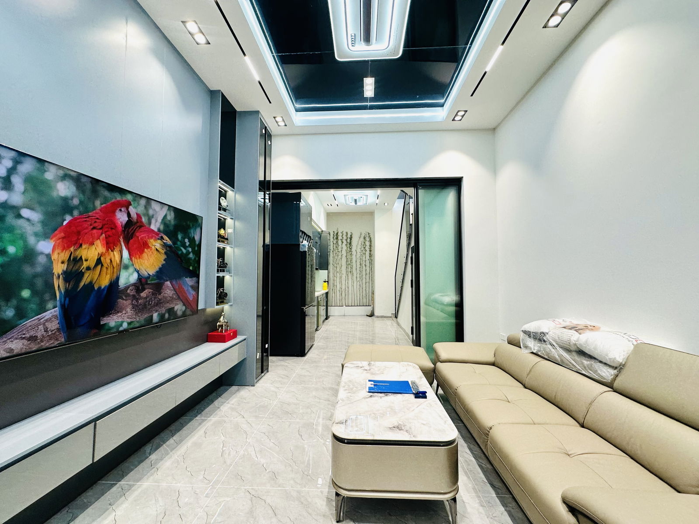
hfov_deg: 102.1
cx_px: 350
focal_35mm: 14
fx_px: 283
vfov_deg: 85.7
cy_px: 262
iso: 100
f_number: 2.2
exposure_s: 1/100
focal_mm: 2.22
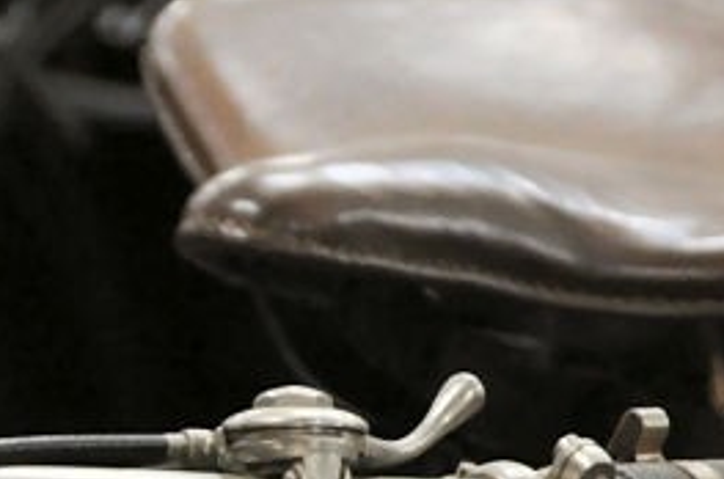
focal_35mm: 171
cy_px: 684
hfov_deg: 12.0
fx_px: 3431
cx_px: 339
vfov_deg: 7.9
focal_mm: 44
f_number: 2.8
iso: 1250
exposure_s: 1/80
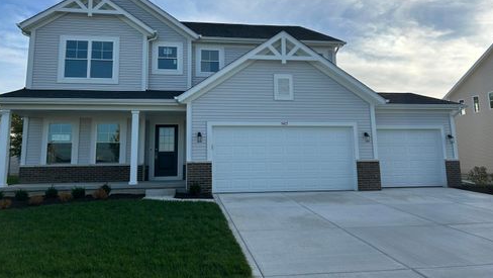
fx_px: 379
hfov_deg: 66.0
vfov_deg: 39.9
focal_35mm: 29
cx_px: 242
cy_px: 104
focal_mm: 5.7
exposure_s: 1/3968
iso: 50
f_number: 1.5
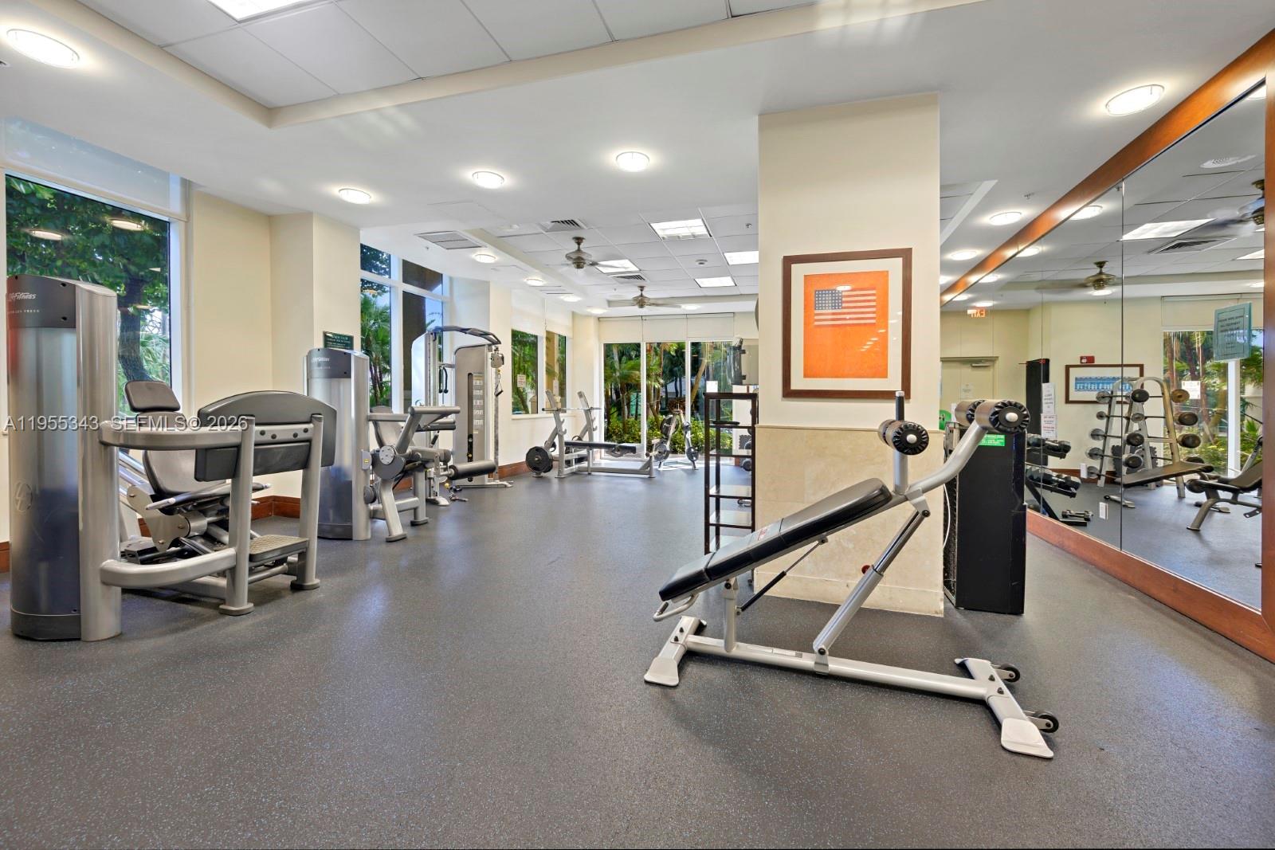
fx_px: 496
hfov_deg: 104.2
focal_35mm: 14
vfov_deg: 81.2
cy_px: 425
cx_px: 638
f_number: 8
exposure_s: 3
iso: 160
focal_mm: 14
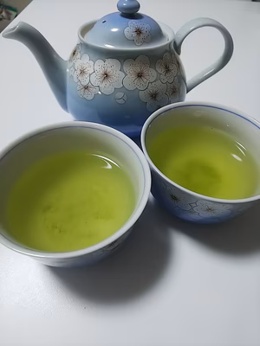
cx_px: 130
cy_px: 173
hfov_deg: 61.1
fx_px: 220
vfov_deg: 76.4
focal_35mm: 22
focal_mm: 3.4
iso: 50
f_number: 1.94
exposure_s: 1/30
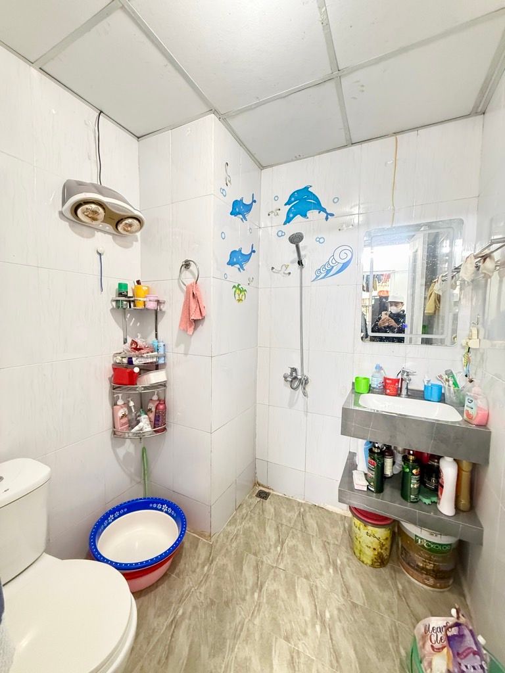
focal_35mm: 14
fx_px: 272
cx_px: 252
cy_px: 336
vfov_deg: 102.1
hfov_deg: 85.7
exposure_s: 1/50
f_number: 2.2
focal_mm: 2.22
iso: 640
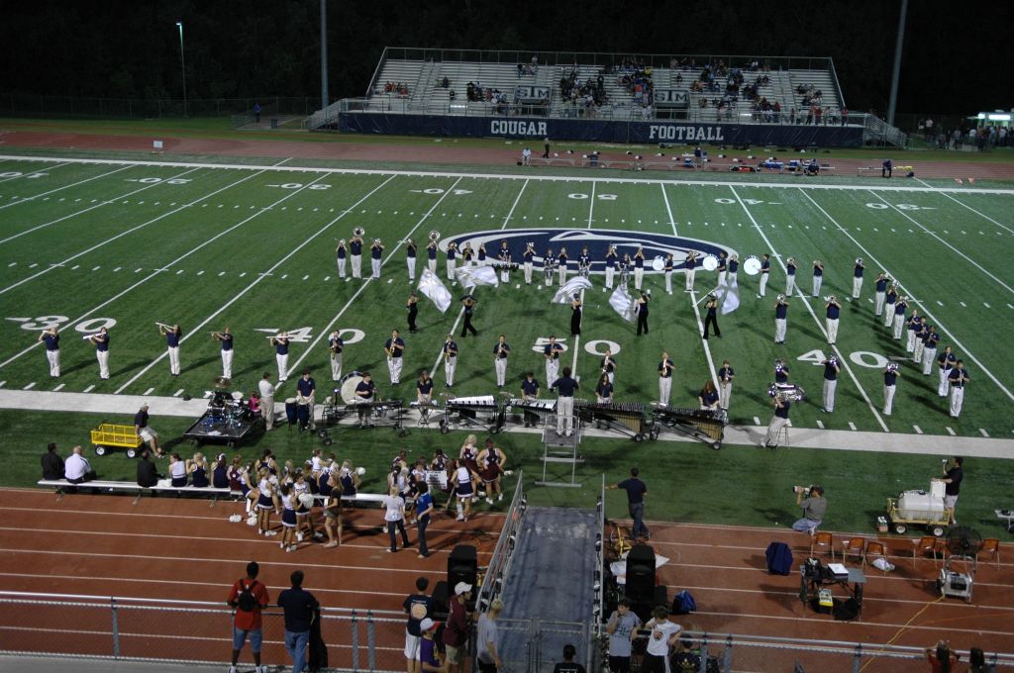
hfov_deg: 46.5
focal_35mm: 42
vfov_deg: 31.8
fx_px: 1181
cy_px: 336
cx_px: 507
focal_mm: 28
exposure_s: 1/60
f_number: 2.8
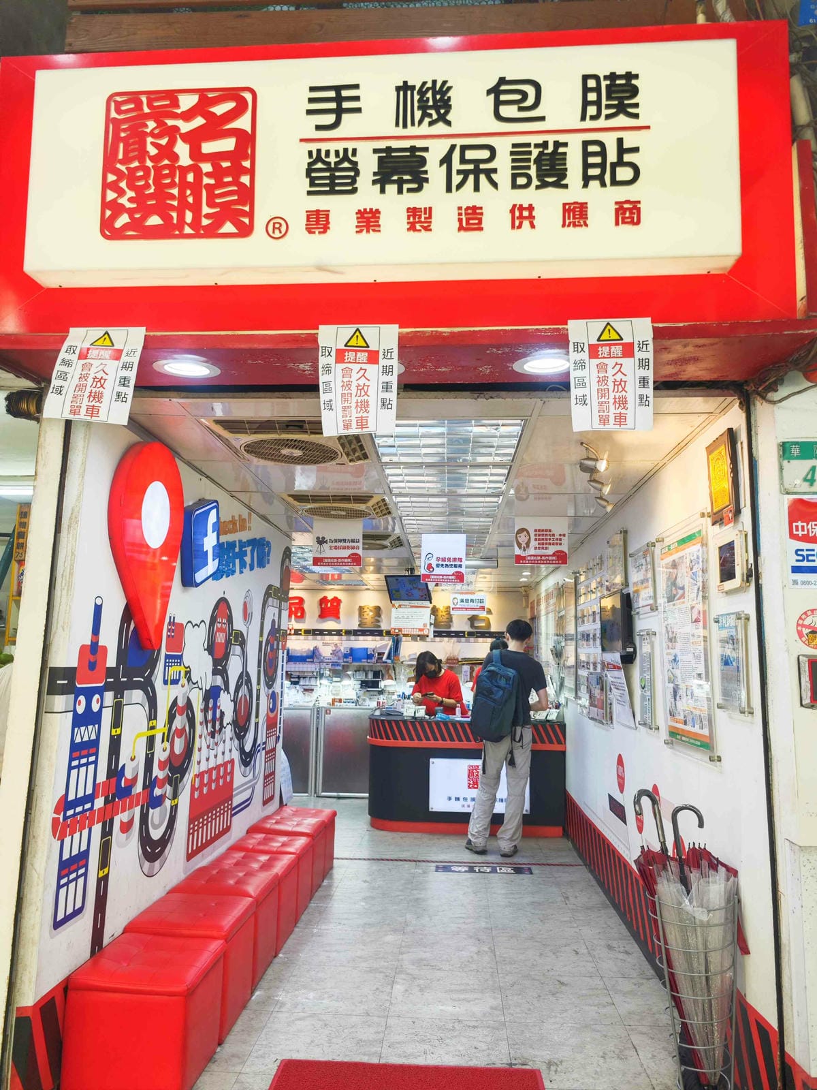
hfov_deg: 58.9
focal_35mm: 23
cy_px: 545
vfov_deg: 73.9
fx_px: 724
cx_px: 408
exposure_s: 1/121
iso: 250
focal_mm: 8.72
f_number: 2
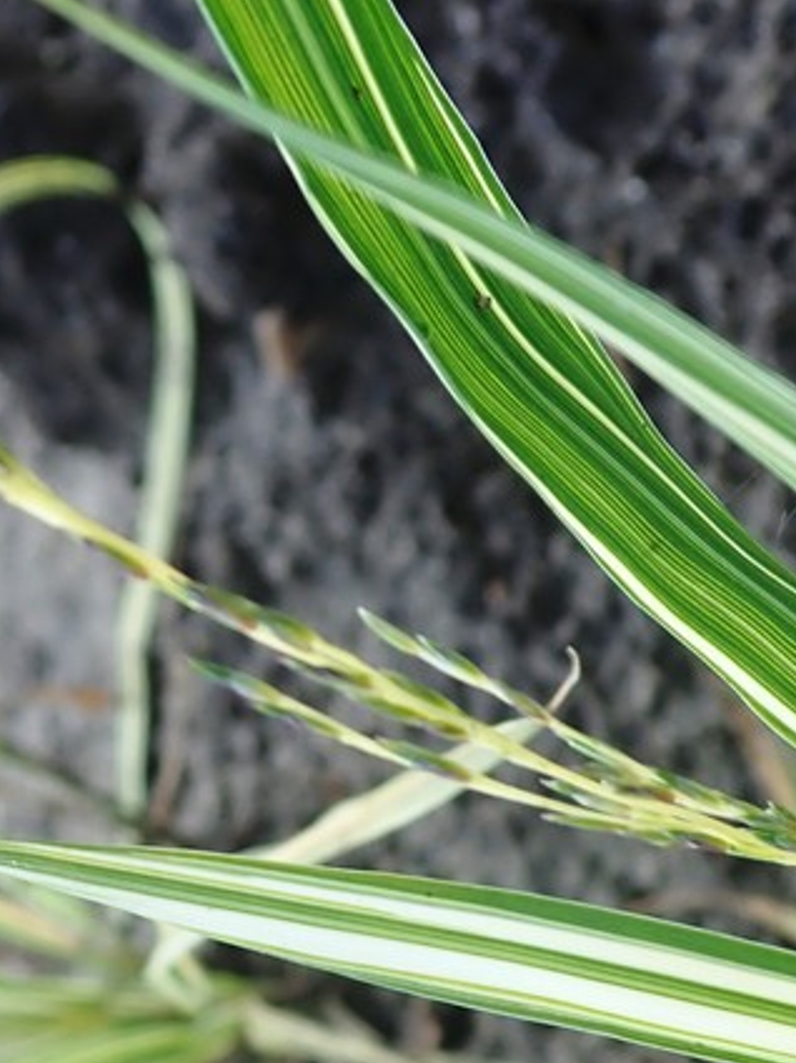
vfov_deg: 34.7
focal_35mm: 53
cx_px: 651
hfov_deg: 26.9
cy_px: 898
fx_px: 1627
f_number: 3.2
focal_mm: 5.5
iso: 100
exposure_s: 1/125
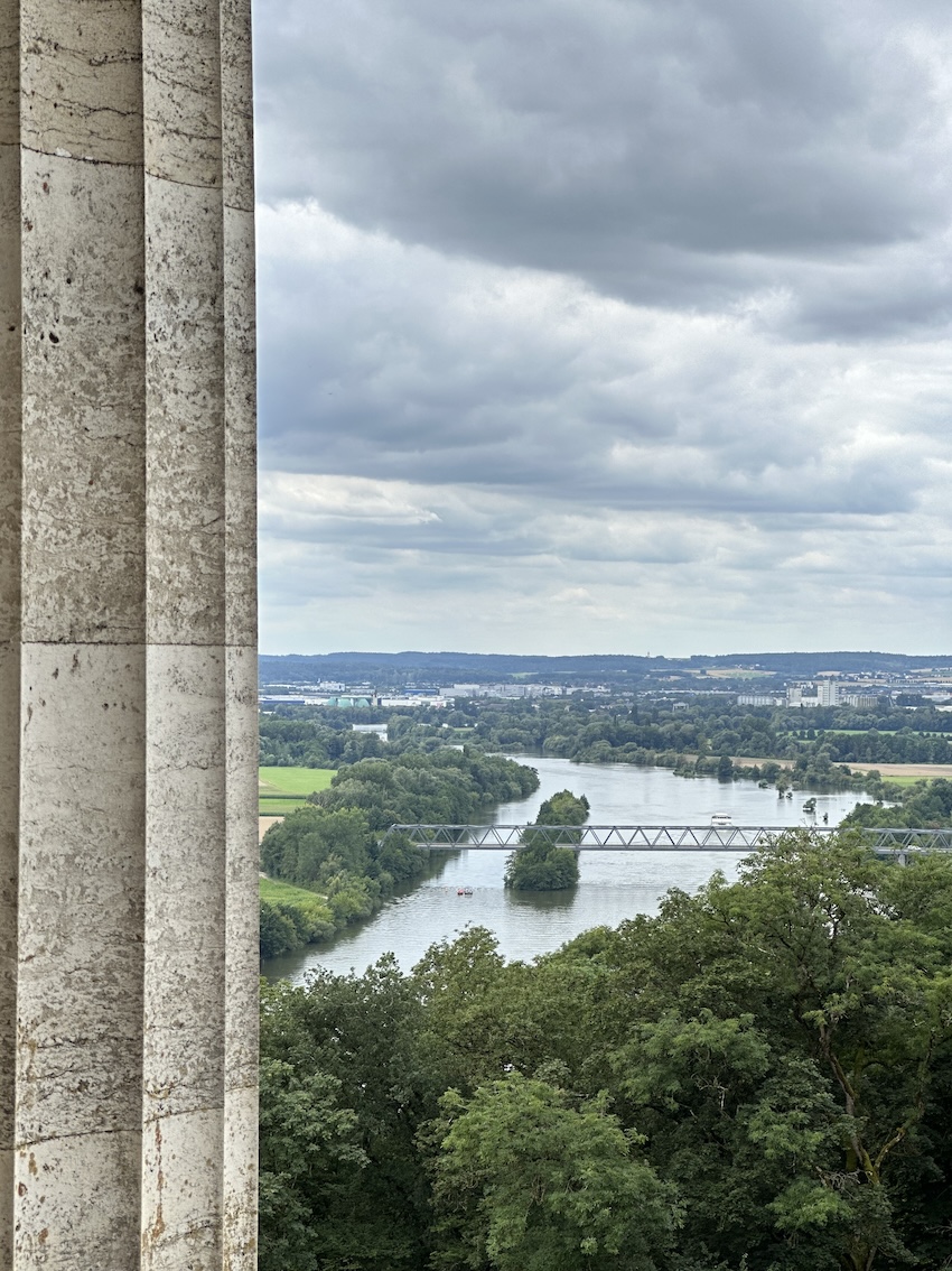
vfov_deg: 25.3
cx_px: 476
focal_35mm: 77
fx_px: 2825
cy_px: 636
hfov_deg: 19.1
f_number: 2.8
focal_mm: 9
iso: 25
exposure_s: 1/277
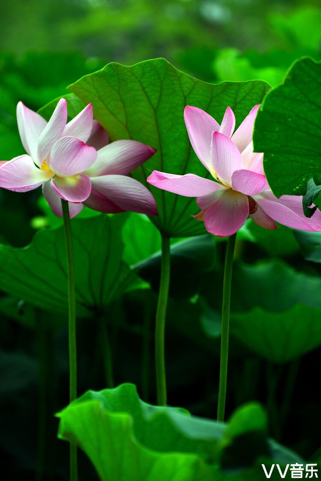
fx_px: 1871
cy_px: 240
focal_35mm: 140
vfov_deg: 14.6
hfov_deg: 9.8
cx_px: 160
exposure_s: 1/161
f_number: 5
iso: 160
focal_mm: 140
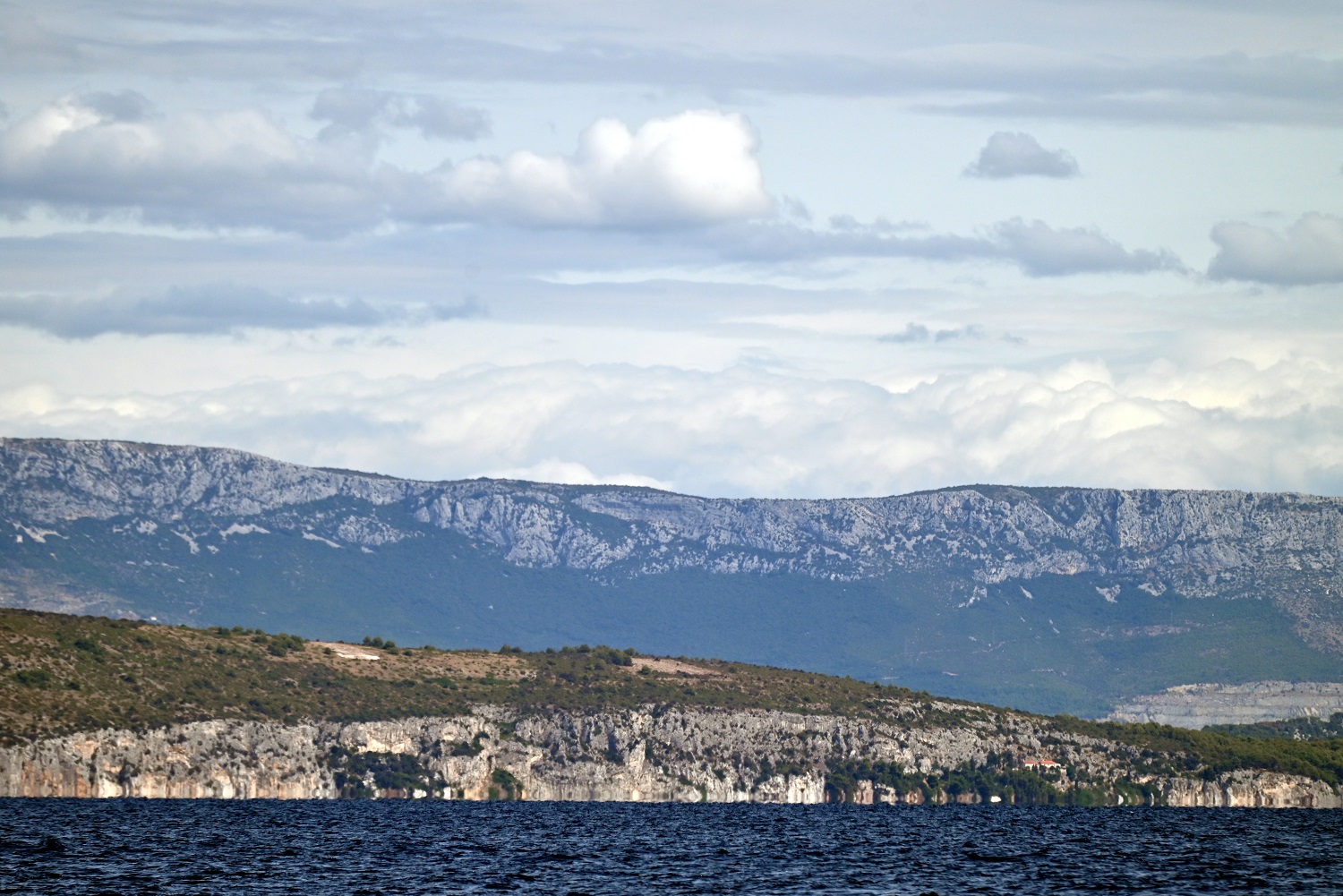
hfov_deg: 6.9
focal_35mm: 300
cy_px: 448
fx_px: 11194
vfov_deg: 4.6
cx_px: 672
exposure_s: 1/4000
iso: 250
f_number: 5.6
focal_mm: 300
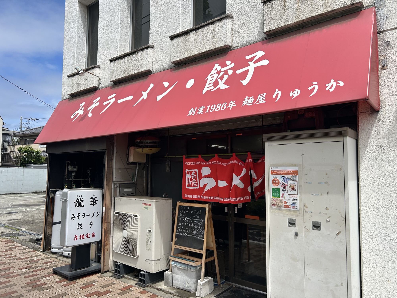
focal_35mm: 26
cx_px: 198
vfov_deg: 53.1
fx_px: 298
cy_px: 149
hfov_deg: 67.3
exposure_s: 1/4444
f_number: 1.5
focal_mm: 5.7
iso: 50
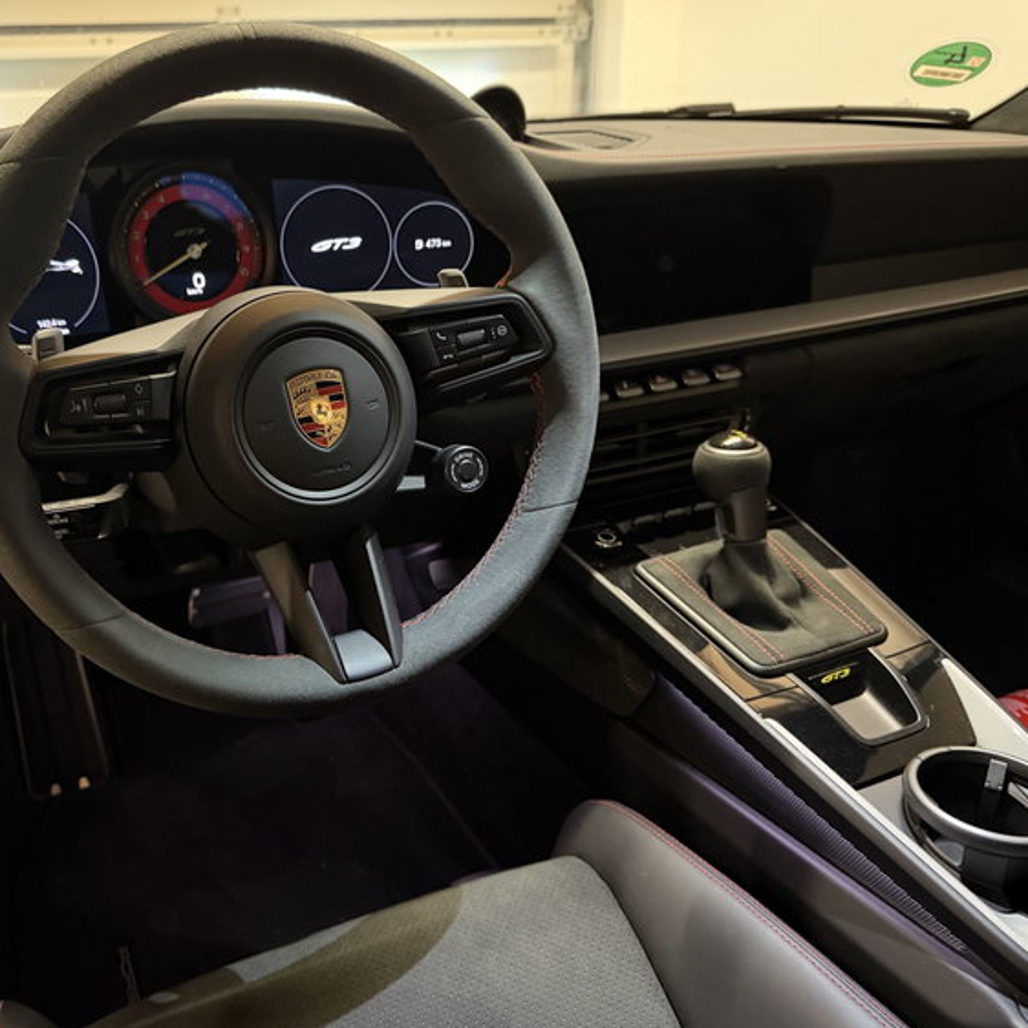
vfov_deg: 55.6
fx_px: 974
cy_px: 512
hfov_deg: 54.8
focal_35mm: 29
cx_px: 369
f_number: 1.78
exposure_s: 1/25
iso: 1250
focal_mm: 6.76
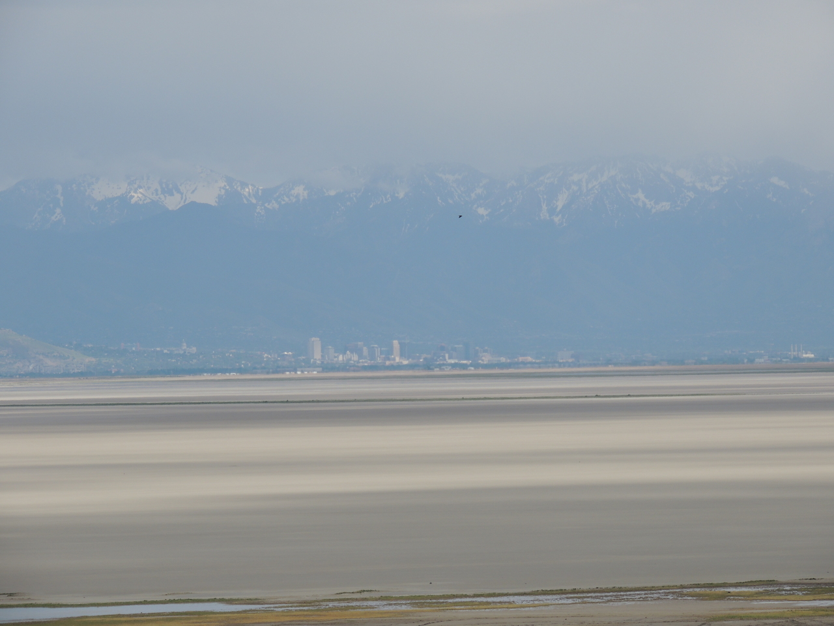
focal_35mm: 250
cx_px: 417
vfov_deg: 5.9
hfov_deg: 7.9
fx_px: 6023
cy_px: 313
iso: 100
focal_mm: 44.5
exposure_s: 1/1000
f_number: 4.7
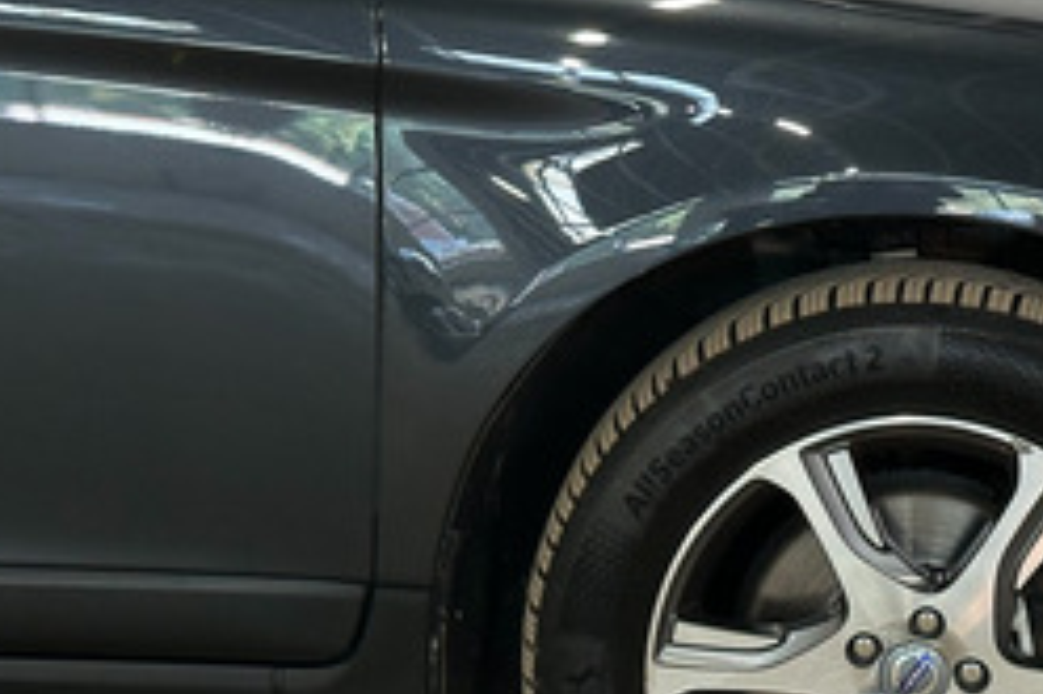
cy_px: 80
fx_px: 3793
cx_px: 732
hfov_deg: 15.6
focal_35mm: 131
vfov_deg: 10.4
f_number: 1.8
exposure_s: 1/50
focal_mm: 6.86
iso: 100
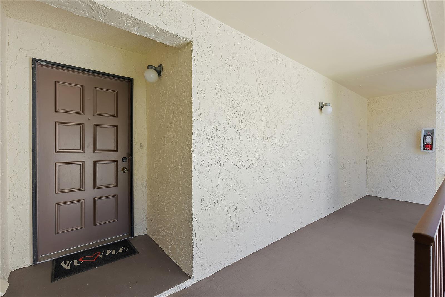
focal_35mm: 16
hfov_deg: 96.7
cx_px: 222
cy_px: 148
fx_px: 198
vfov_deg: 73.7
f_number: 5
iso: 80
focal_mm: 16
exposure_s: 1/15
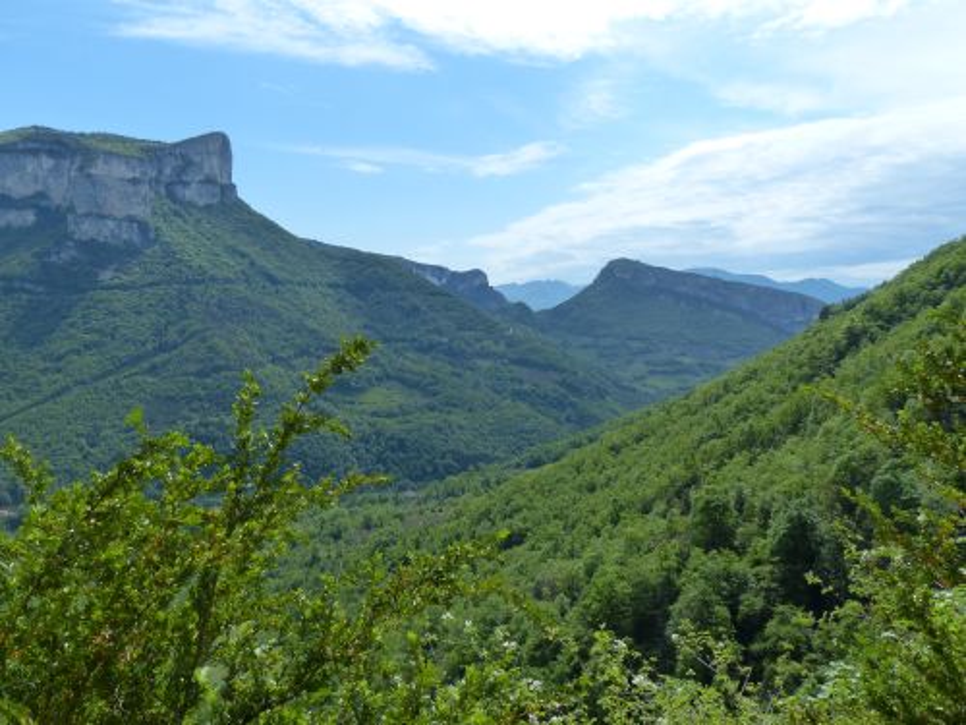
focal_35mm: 29
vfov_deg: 48.2
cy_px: 362
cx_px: 483
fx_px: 809
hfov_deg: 61.7
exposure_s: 1/1000
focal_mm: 5.3
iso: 160
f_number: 4
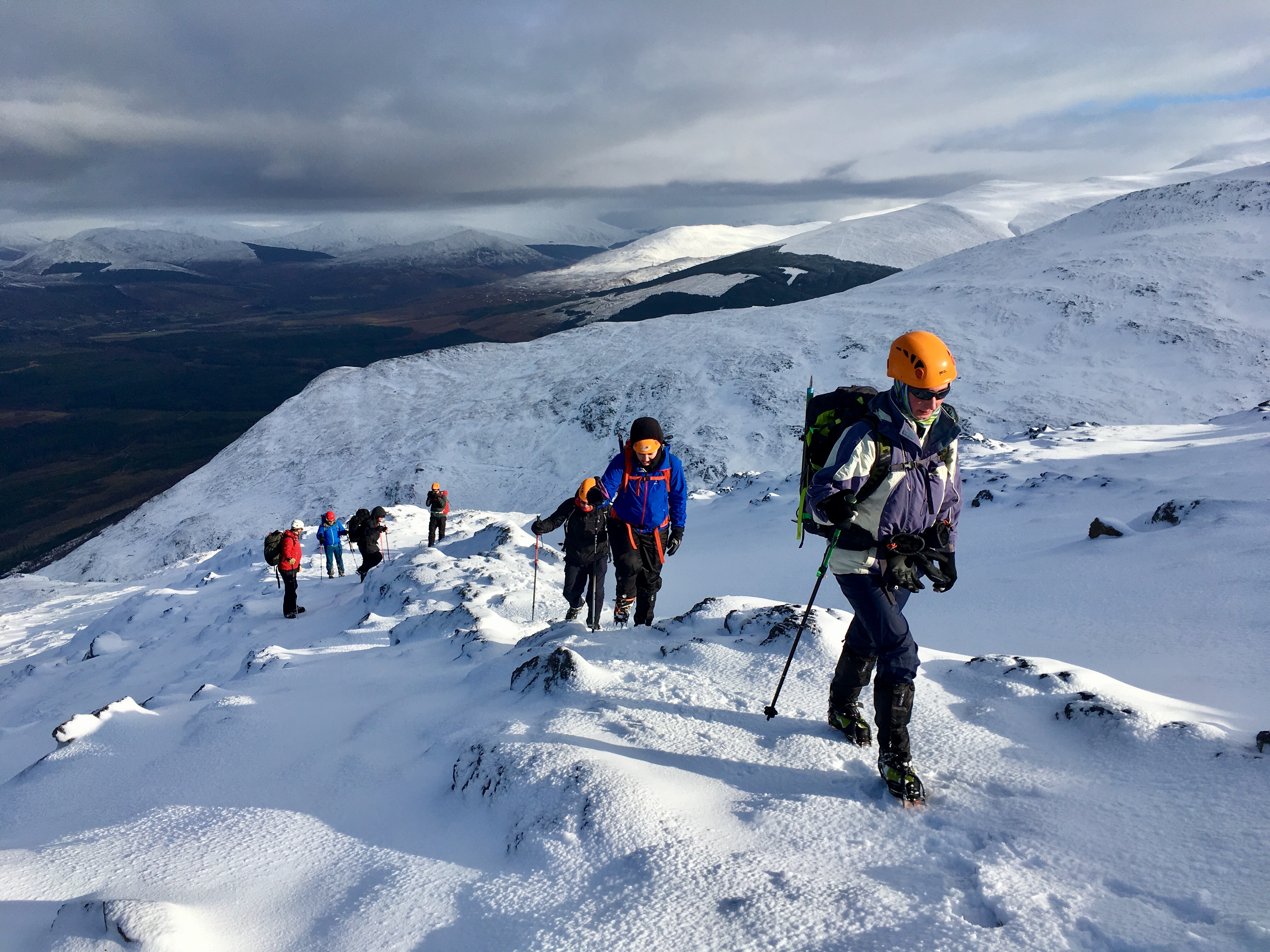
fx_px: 1064
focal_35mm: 29
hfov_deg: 61.7
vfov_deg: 48.2
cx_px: 635
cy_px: 476
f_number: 2.2
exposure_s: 1/2404
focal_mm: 4.15
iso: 25
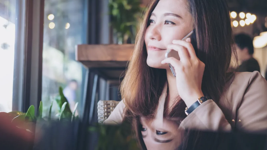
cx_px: 133
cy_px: 63
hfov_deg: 37.2
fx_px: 396
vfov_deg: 21.4
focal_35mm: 56
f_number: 2.2
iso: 320
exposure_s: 1/60
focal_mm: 35
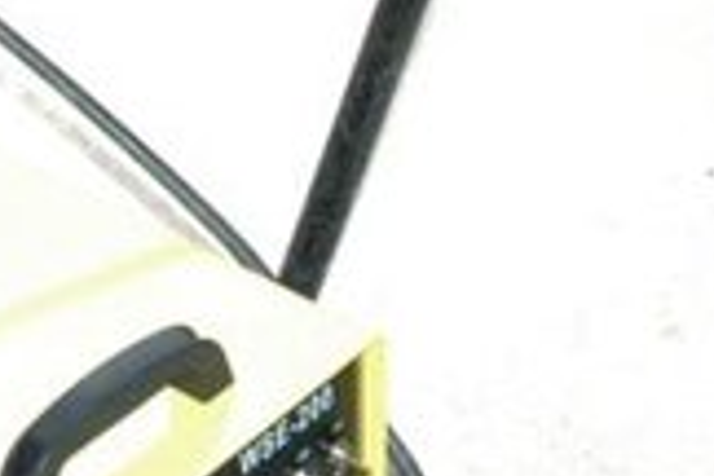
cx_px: 291
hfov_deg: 12.6
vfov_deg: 8.4
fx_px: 3233
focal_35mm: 163
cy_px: 141
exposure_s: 1/500
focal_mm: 22
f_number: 7.1
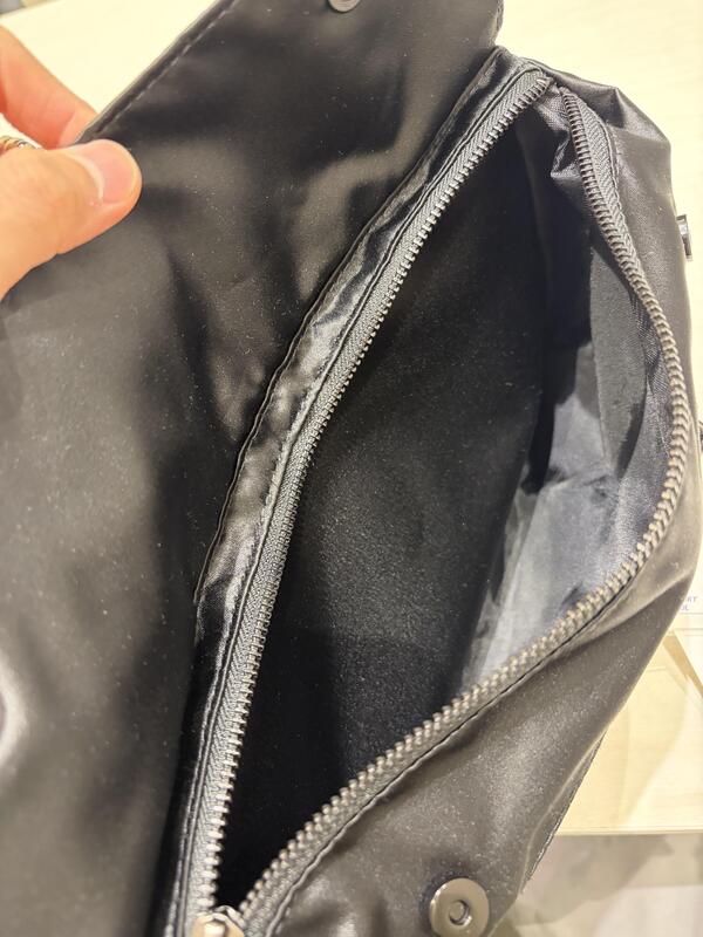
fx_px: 704
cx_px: 352
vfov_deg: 67.3
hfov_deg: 53.1
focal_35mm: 26
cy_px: 468
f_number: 1.6
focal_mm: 5.96
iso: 500
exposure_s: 1/42
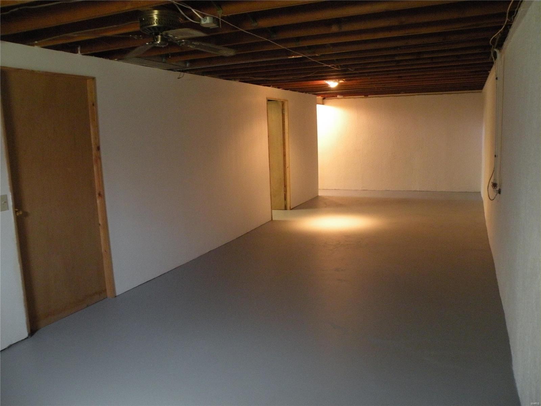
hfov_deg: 65.3
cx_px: 270
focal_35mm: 27
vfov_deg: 51.4
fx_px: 422
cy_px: 203
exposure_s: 1/9.9
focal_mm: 4.7
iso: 400
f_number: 2.8
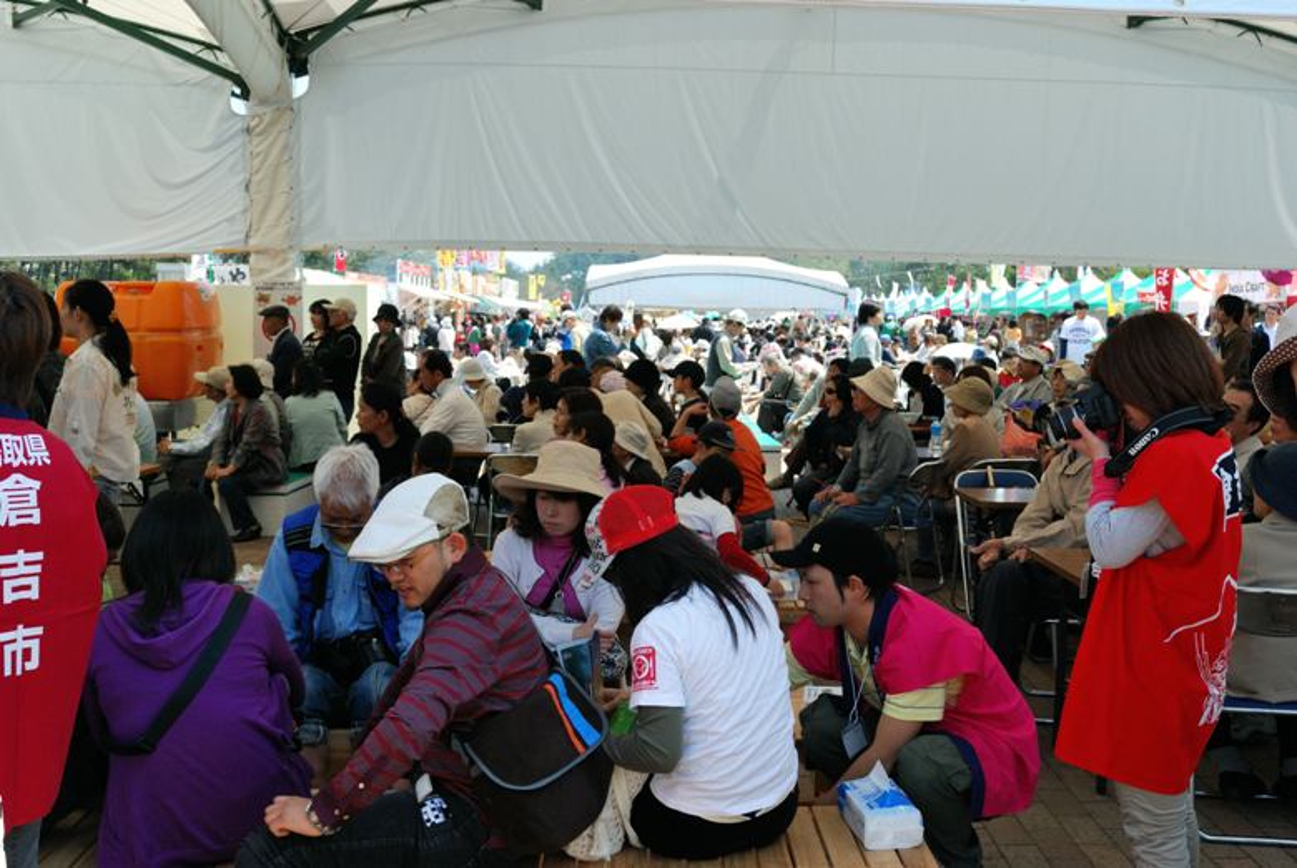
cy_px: 434
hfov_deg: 53.1
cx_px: 648
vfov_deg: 37.0
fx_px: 1298
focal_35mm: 36
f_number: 9
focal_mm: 24
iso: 400
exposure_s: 1/320
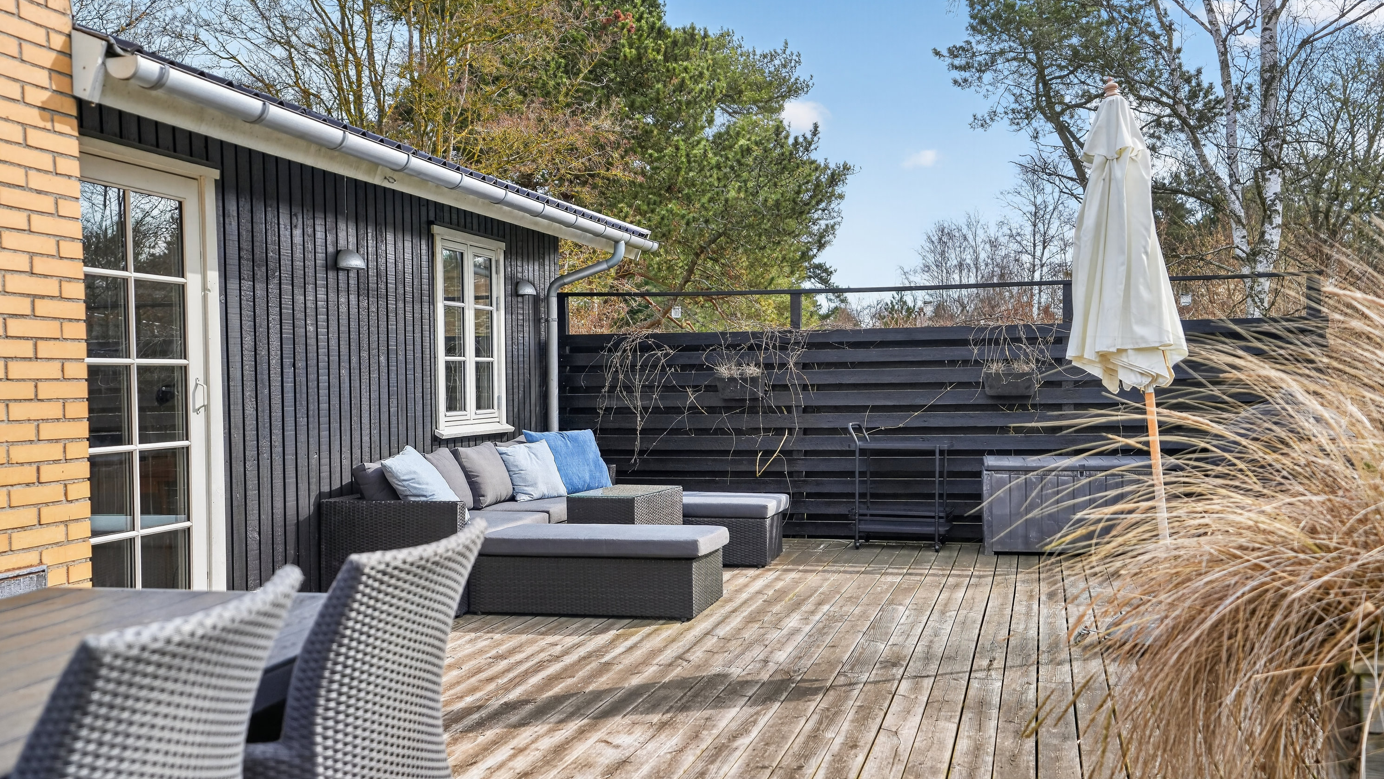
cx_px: 694
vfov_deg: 32.0
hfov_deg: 54.0
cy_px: 424
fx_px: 1358
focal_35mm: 37
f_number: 3.2
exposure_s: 1/2500
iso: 400
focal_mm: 35
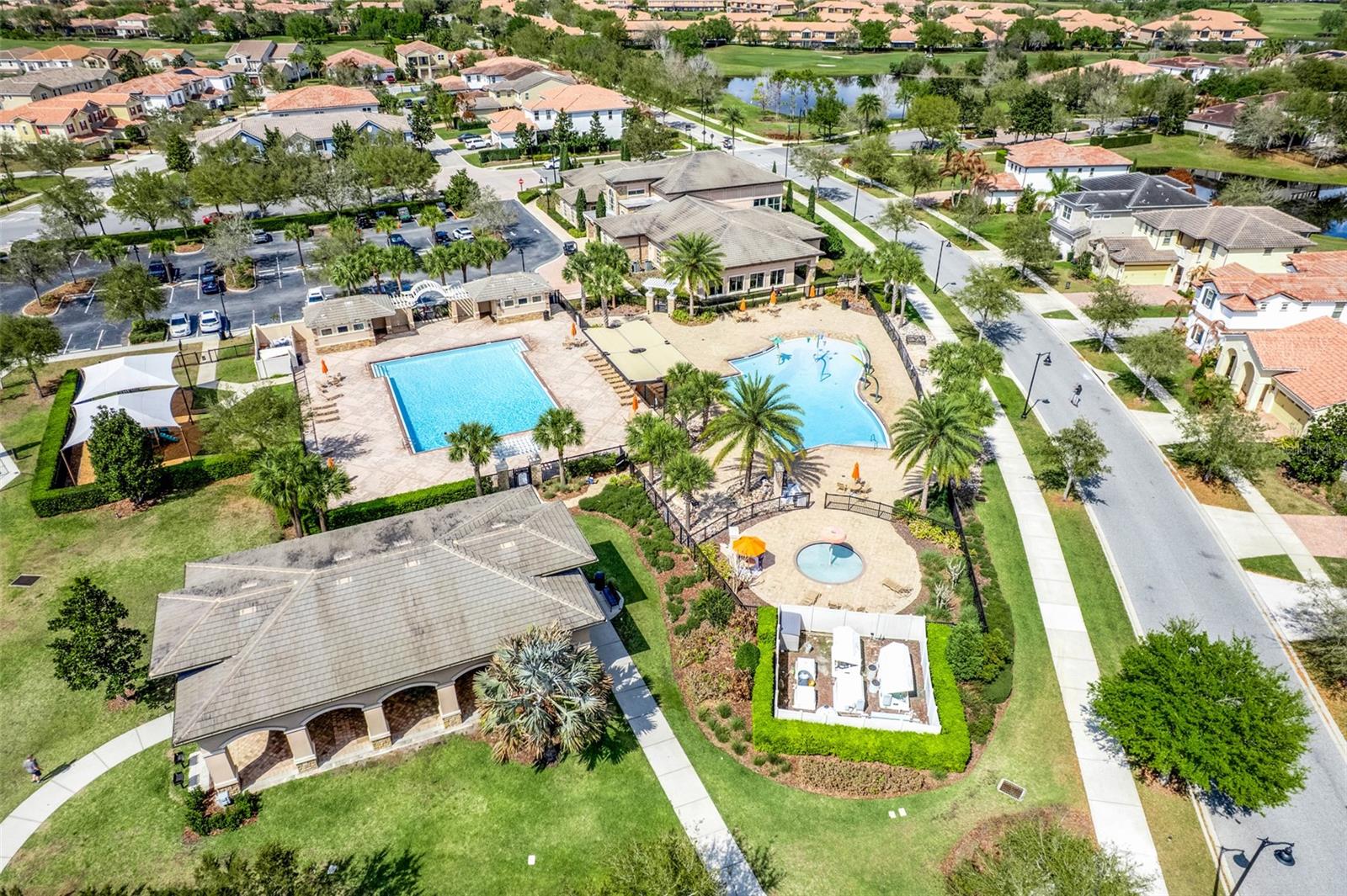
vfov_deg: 57.2
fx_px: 823
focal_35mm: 22
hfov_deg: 78.6
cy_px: 448
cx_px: 674
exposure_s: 1/1000
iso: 120
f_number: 2.8
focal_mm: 8.38
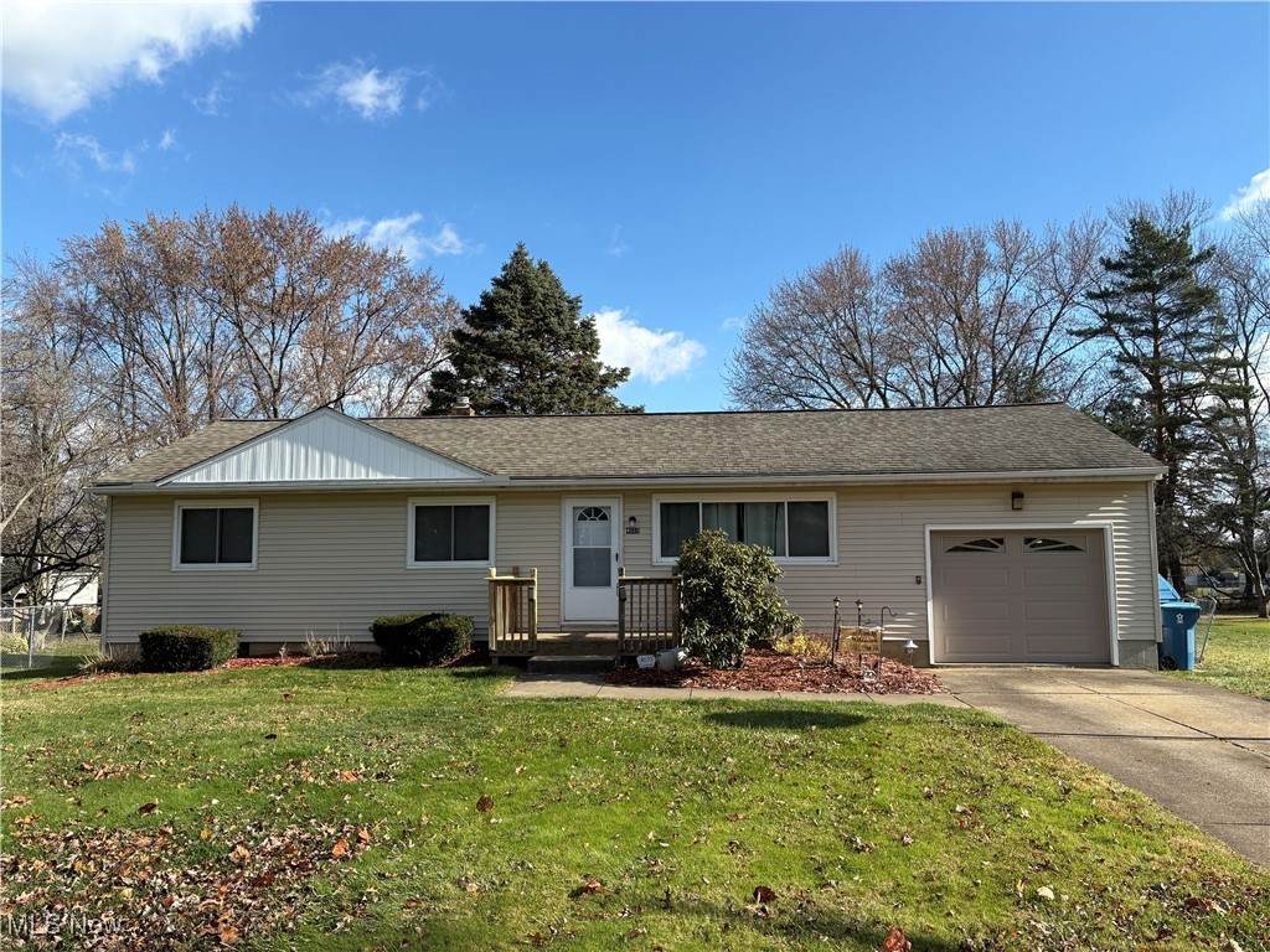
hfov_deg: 67.3
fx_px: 954
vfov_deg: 53.1
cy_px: 476
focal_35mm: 26
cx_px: 635
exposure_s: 1/2075
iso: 50
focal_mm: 5.96
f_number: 1.6
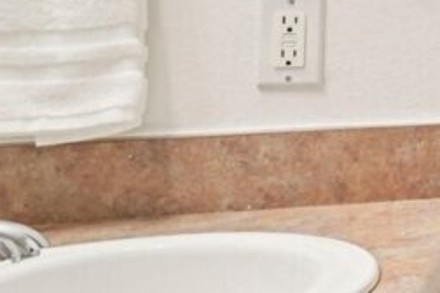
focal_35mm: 89
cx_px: 1121
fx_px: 1088
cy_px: -64
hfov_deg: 13.8
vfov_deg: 14.8
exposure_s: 1/20
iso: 1600
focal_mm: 16
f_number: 8
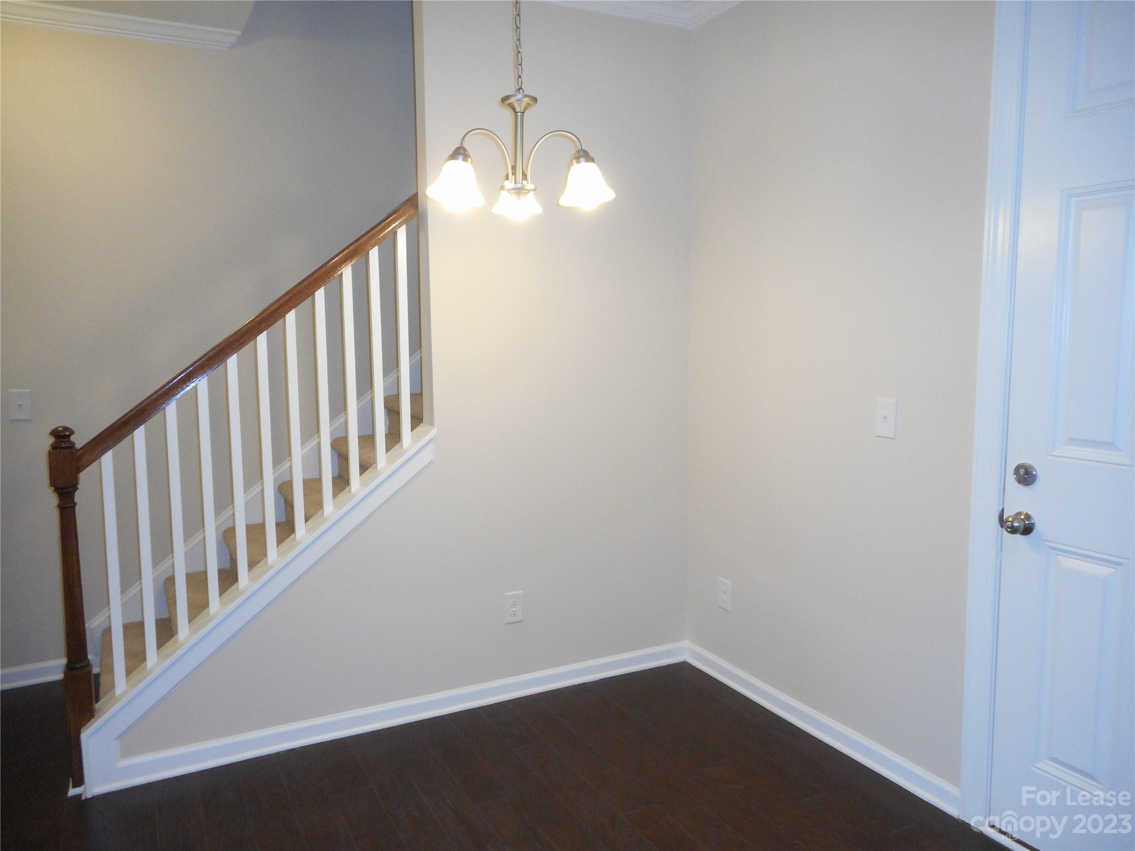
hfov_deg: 69.4
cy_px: 426
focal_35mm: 25
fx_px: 820
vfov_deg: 54.9
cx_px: 568
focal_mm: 4.5
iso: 280
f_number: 3.7
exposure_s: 1/25
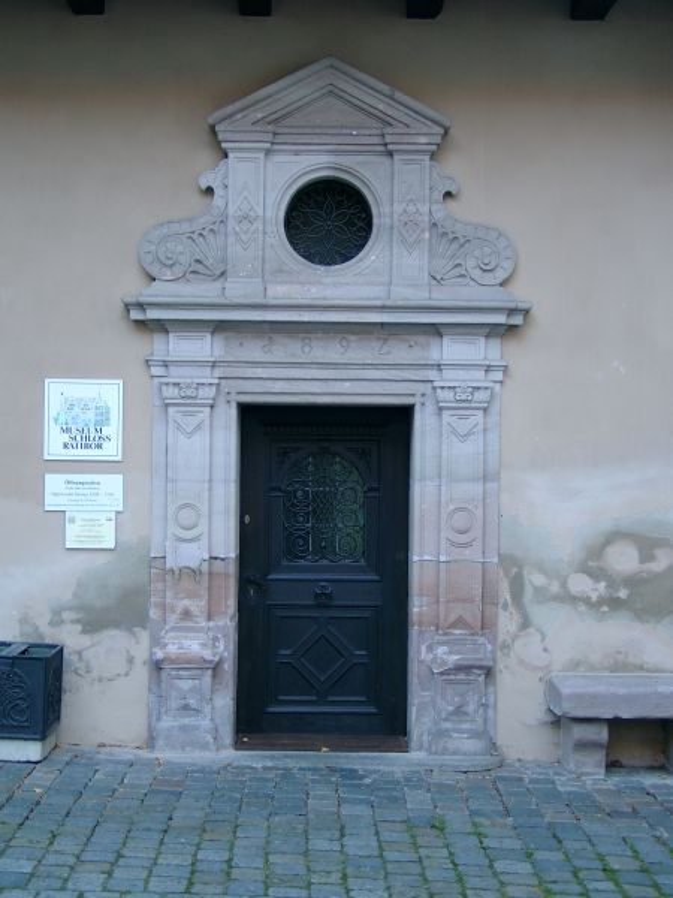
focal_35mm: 60
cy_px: 449
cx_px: 336
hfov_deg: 24.4
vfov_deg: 32.2
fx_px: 1555
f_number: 2
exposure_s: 1/32.7
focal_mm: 12.52
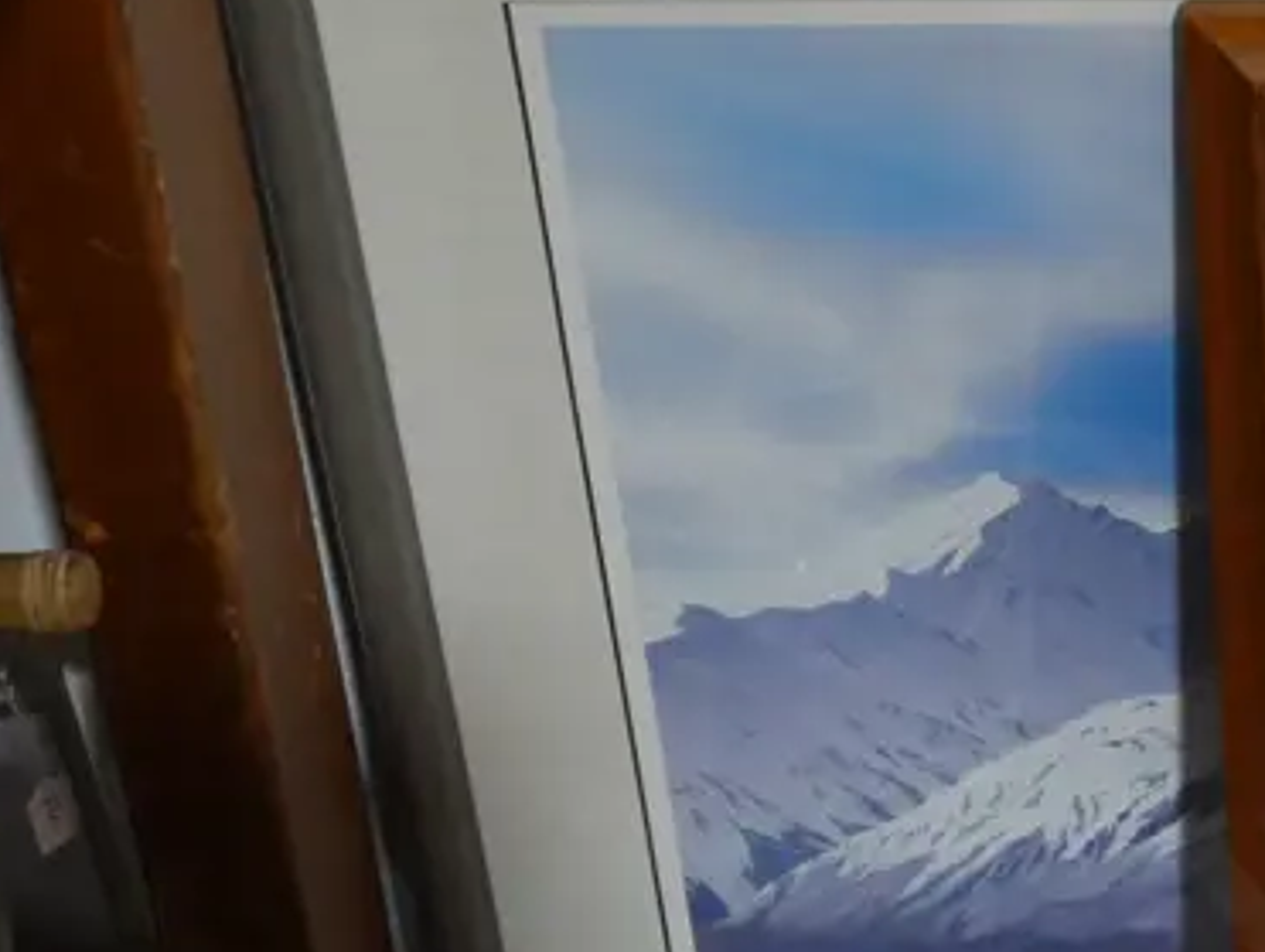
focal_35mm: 138
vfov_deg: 10.8
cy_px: 633
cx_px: 1736
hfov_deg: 13.6
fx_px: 5048
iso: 1600
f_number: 5.3
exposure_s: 1/60
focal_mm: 25
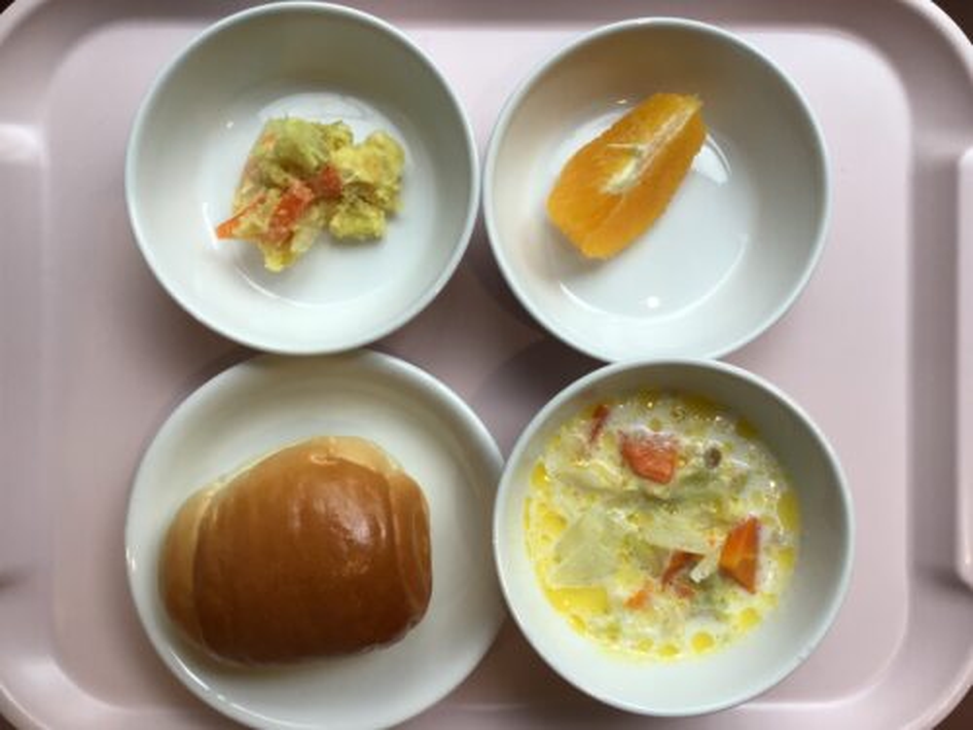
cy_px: 365
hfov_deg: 58.4
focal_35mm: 31
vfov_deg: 45.4
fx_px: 871
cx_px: 486
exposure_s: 1/60
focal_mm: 3.3
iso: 32
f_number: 2.4
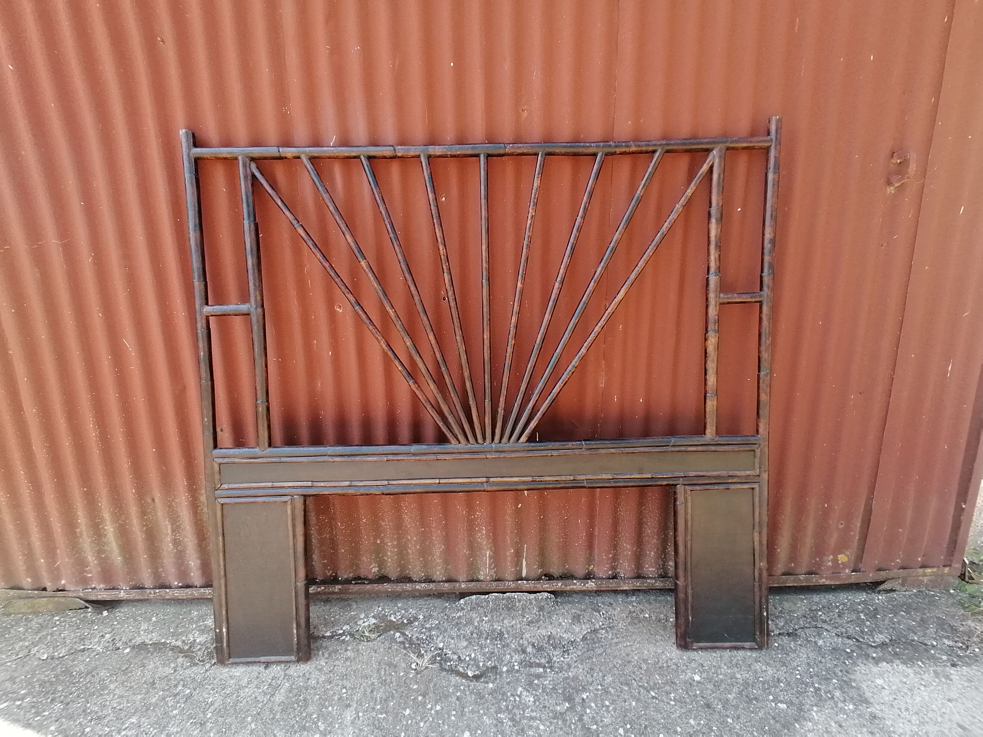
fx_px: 483
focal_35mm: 17
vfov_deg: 74.7
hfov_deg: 91.0
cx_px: 492
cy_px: 368
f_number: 2.4
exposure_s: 1/100
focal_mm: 2.84
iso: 64
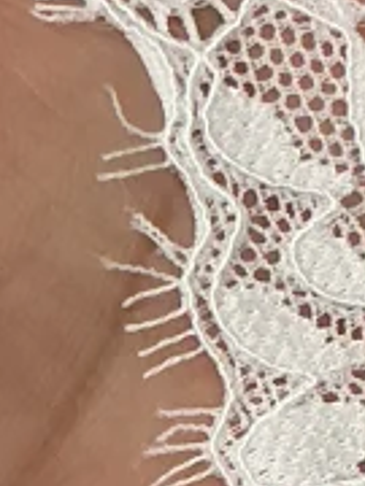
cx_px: 844
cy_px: 875
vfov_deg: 8.2
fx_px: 3262
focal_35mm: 232
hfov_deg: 6.2
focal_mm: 3
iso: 50
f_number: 1.8
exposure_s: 1/50
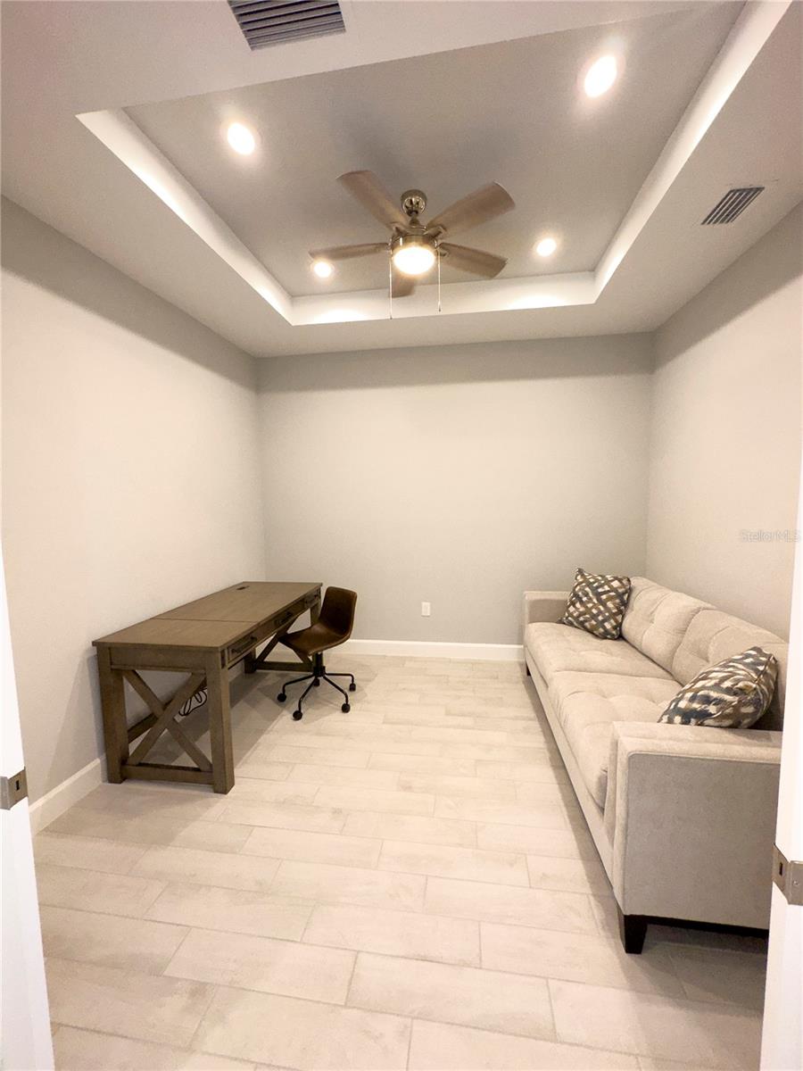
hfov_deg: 85.7
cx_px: 402
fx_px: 433
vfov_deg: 102.1
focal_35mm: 14
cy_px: 536
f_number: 2.2
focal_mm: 2.22
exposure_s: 1/120
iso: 400
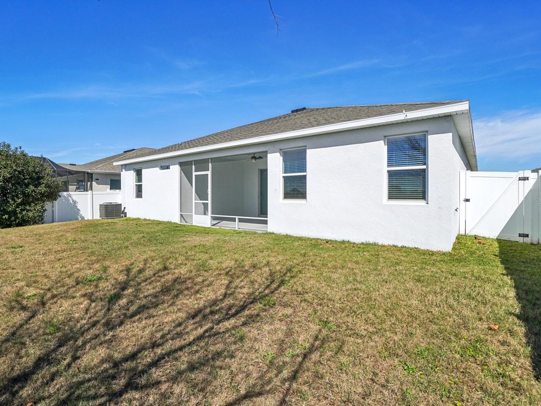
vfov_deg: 74.7
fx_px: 266
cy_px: 201
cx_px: 252
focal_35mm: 17
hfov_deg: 90.9
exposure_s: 1/500
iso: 100
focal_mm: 10
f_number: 8
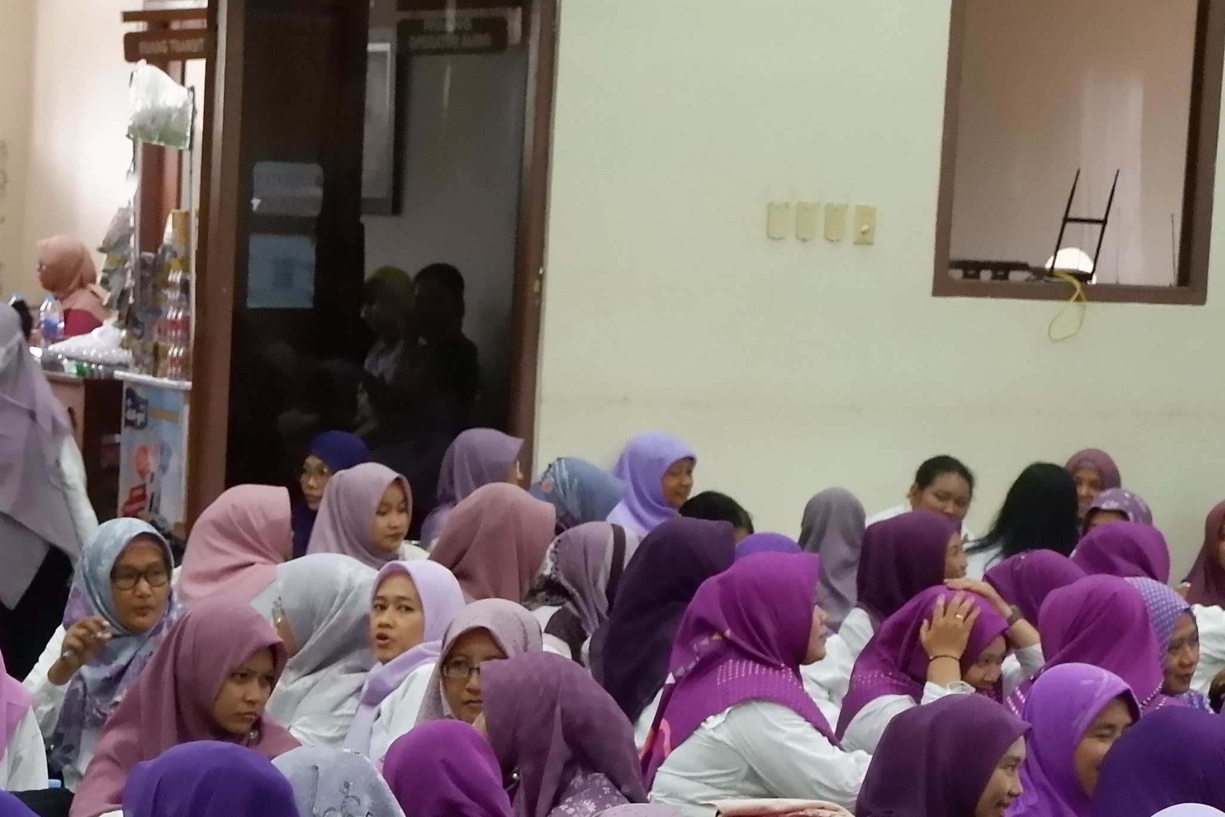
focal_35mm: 135
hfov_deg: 15.0
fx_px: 4593
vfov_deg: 10.0
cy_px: 923
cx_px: 135
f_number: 5.3
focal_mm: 38.7
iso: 3200
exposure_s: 1/30
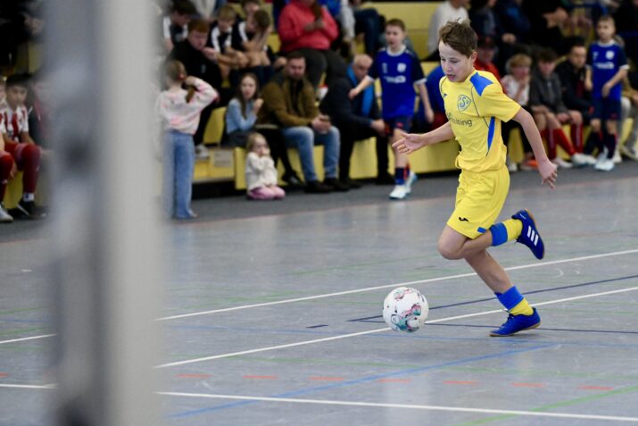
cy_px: 170
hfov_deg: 11.5
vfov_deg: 7.7
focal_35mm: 179
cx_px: 414
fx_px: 3173
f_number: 2.8
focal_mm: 125
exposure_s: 1/1600
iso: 8000
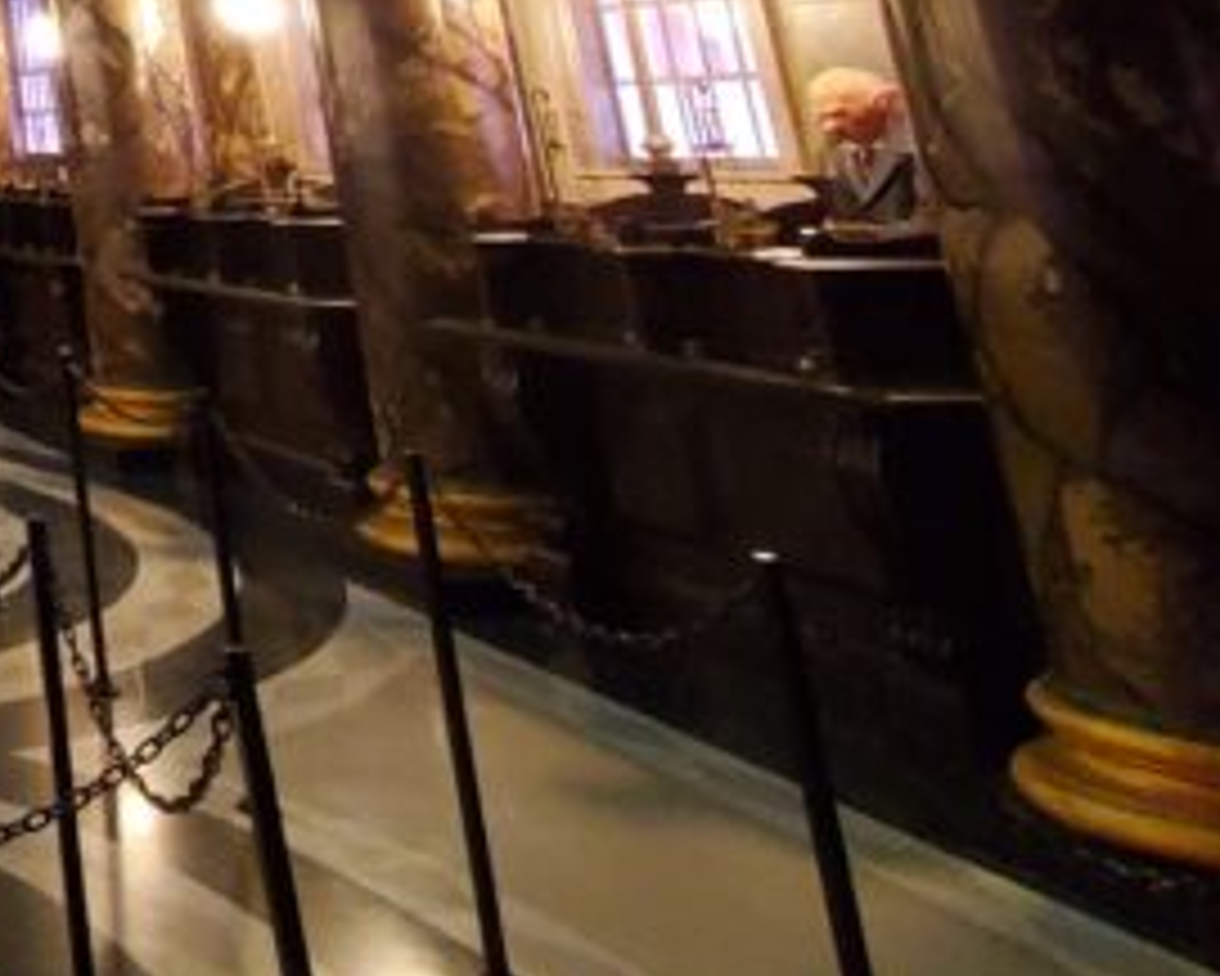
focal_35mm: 48
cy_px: -477
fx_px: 1734
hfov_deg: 26.8
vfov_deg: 24.6
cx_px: -639
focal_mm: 1.8
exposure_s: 1/24
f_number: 2.2
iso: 1000
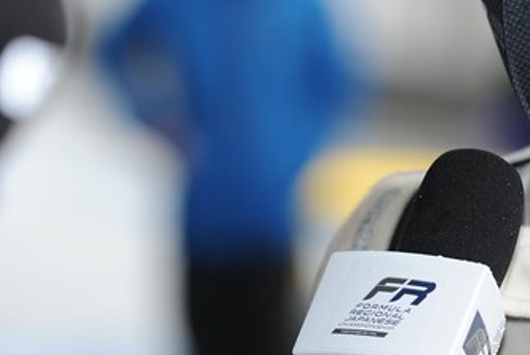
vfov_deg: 5.3
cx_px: 506
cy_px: 0
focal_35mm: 260
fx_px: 3831
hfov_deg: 7.9
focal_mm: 120
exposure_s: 1/250
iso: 200
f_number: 4
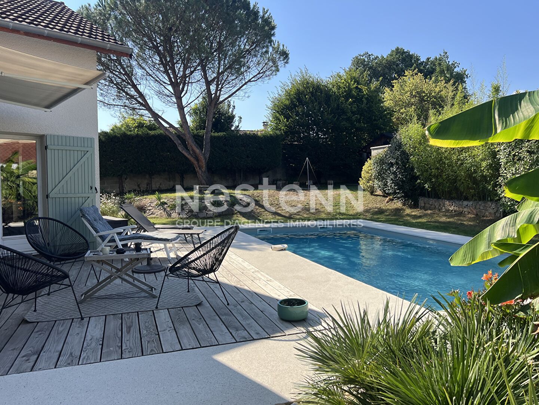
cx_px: 270
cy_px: 202
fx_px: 405
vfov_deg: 53.1
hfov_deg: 67.3
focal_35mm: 26
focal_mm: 5.7
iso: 50
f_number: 1.5
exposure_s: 1/2353
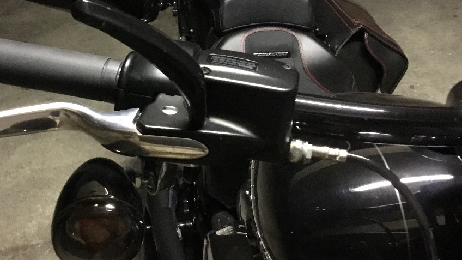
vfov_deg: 23.4
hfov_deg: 40.5
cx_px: 202
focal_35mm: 51
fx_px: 625
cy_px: 81
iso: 800
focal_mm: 3.3
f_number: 2.4
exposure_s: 1/17
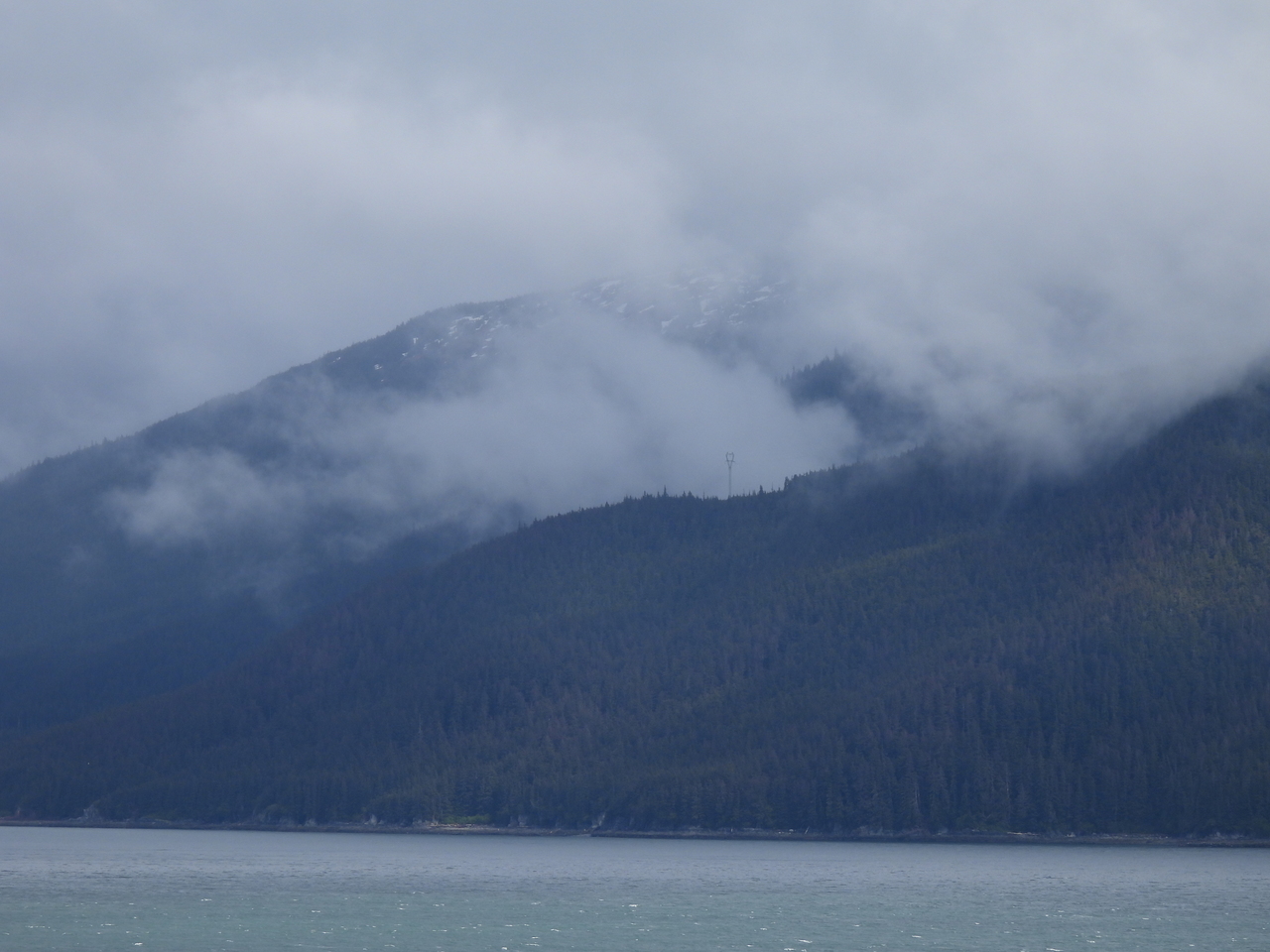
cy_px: 476
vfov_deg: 7.4
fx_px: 7338
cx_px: 635
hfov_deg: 9.9
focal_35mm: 200
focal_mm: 35.7
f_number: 4.5
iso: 100
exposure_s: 1/1250
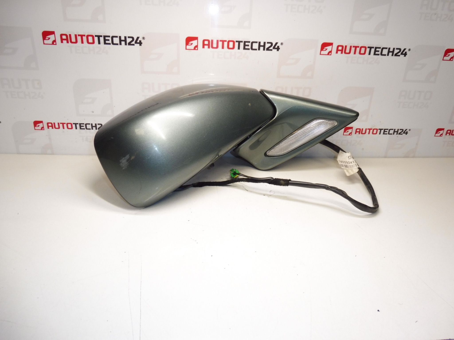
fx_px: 315
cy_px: 170
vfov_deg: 56.8
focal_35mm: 24
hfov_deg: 71.6
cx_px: 227
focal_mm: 4.3
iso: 200
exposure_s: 1/100
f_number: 3.5
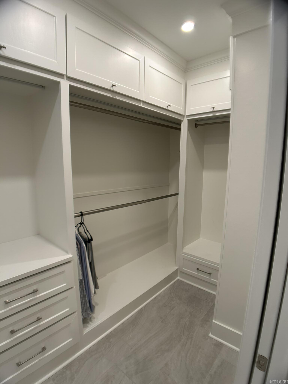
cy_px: 192
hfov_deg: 53.1
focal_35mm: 26
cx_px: 144
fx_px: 288
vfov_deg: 67.3
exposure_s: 1/120
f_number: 1.5
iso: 80
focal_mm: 5.7
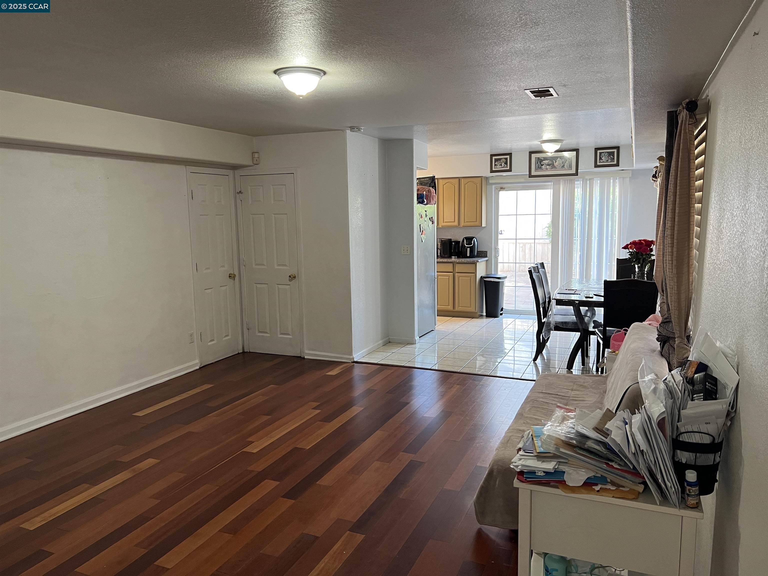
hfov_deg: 67.3
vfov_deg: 53.1
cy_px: 288
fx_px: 577
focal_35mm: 26
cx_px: 384
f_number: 1.5
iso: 125
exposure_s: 1/60
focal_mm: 5.7
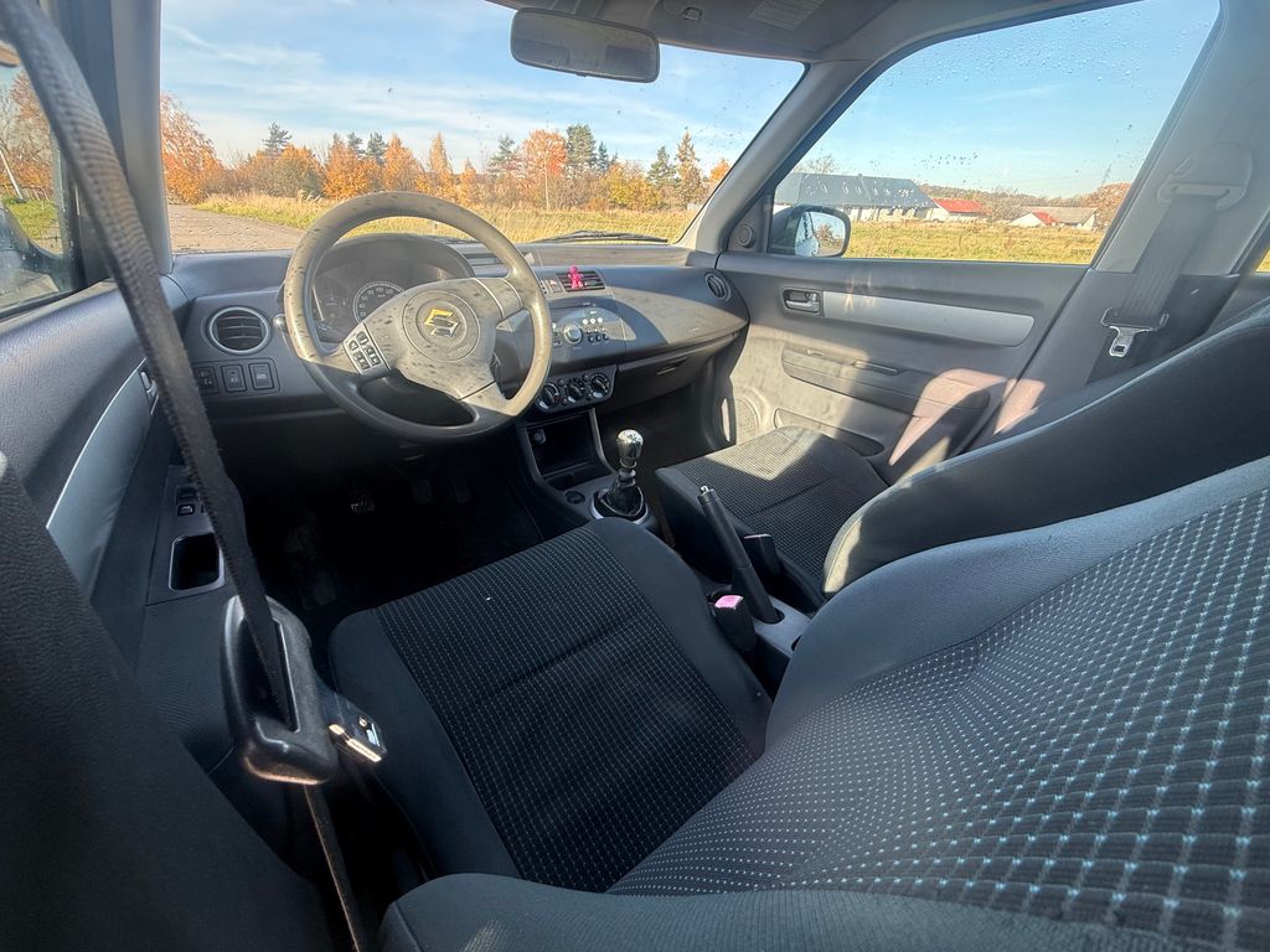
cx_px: 635
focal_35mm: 14
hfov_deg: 102.1
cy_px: 476
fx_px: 514
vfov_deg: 85.7
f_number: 2.2
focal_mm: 2.22
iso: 80
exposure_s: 1/99
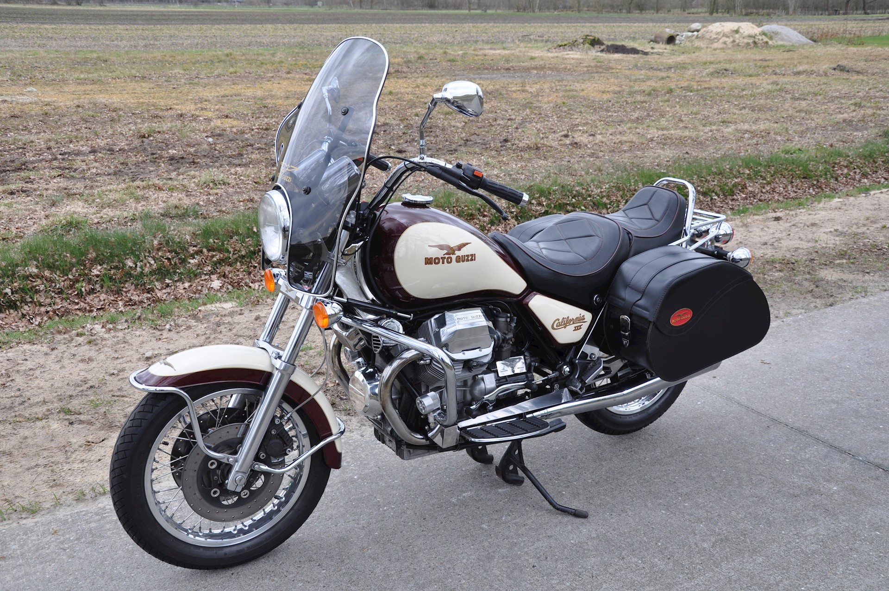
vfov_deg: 36.8
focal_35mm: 36
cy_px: 296
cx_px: 444
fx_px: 888
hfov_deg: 53.2
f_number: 8
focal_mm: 24
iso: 200
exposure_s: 1/60
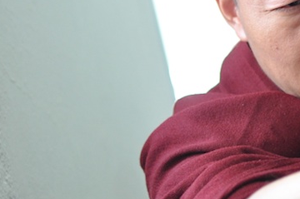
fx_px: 1244
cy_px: 34
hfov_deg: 13.4
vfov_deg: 9.1
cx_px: 356
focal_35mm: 149
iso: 800
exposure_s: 1/100
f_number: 1.8
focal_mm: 35
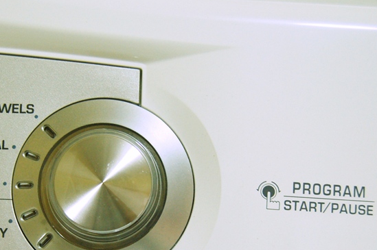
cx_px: 123
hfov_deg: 29.1
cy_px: 182
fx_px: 722
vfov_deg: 19.6
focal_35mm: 69
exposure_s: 1/30
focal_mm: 28
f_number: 4.2
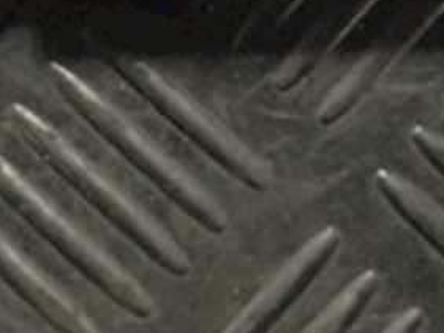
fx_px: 1168
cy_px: -188
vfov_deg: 14.9
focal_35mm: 91
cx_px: 251
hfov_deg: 21.5
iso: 800
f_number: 2
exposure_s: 1/25
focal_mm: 4.5
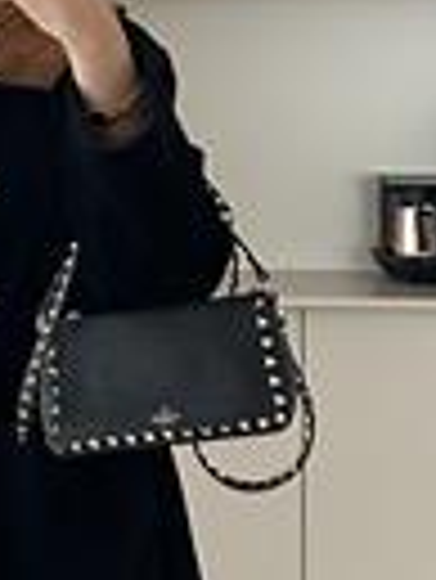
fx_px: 1291
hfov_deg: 18.8
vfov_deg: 25.3
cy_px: 232
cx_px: 22
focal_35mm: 77
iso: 1000
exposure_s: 1/47
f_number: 1.78
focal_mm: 6.86
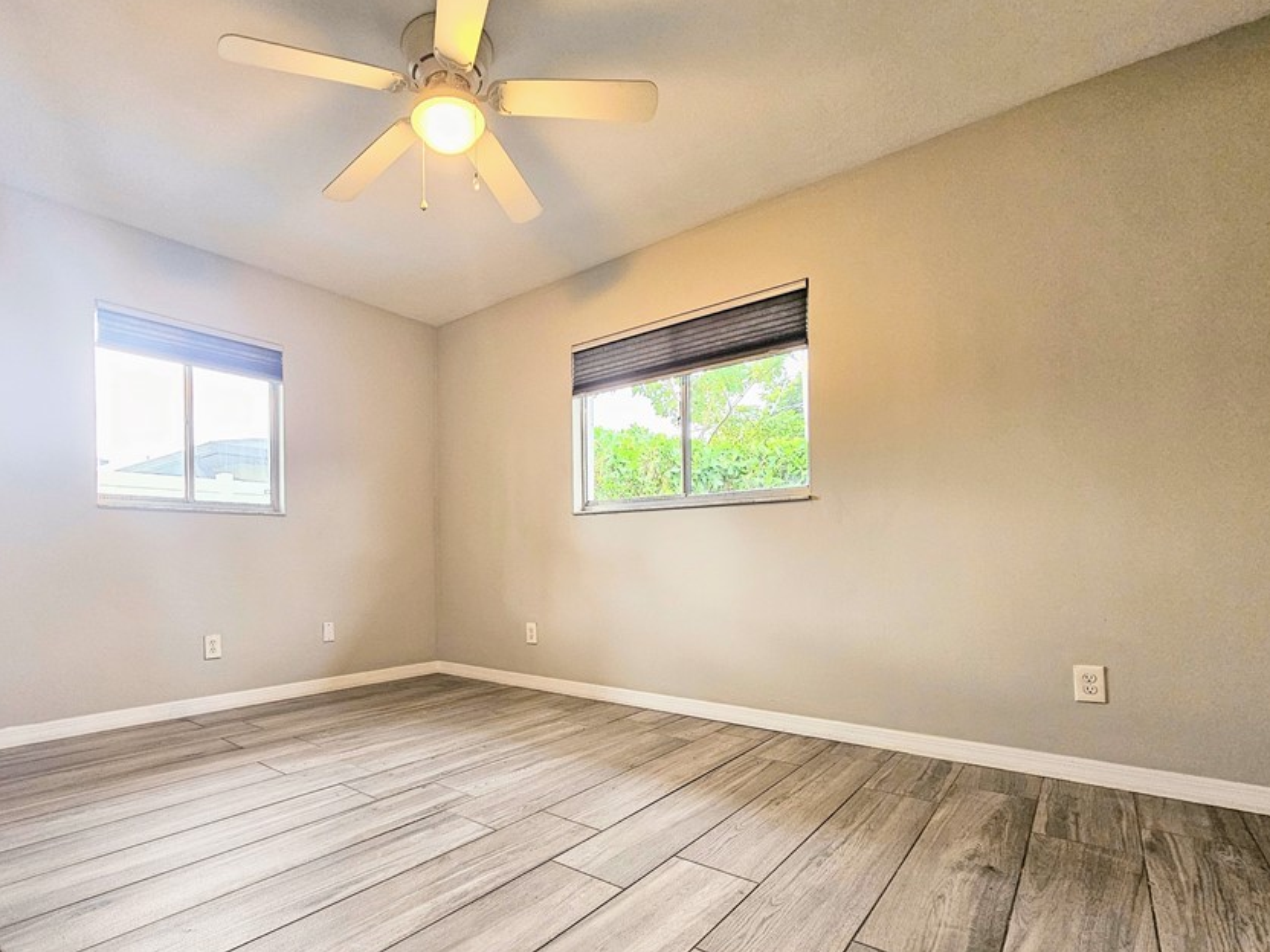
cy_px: 549
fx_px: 587
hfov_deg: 93.7
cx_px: 536
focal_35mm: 16
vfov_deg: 77.6
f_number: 2.2
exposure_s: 1/60
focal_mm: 2.2
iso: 250
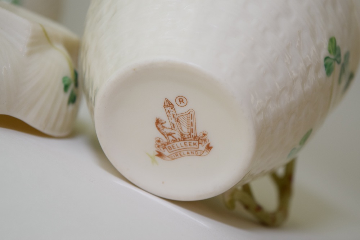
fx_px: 825
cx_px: 180
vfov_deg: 16.6
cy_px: 120
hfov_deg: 24.6
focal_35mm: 82
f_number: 5.6
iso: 800
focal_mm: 55
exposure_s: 1/60
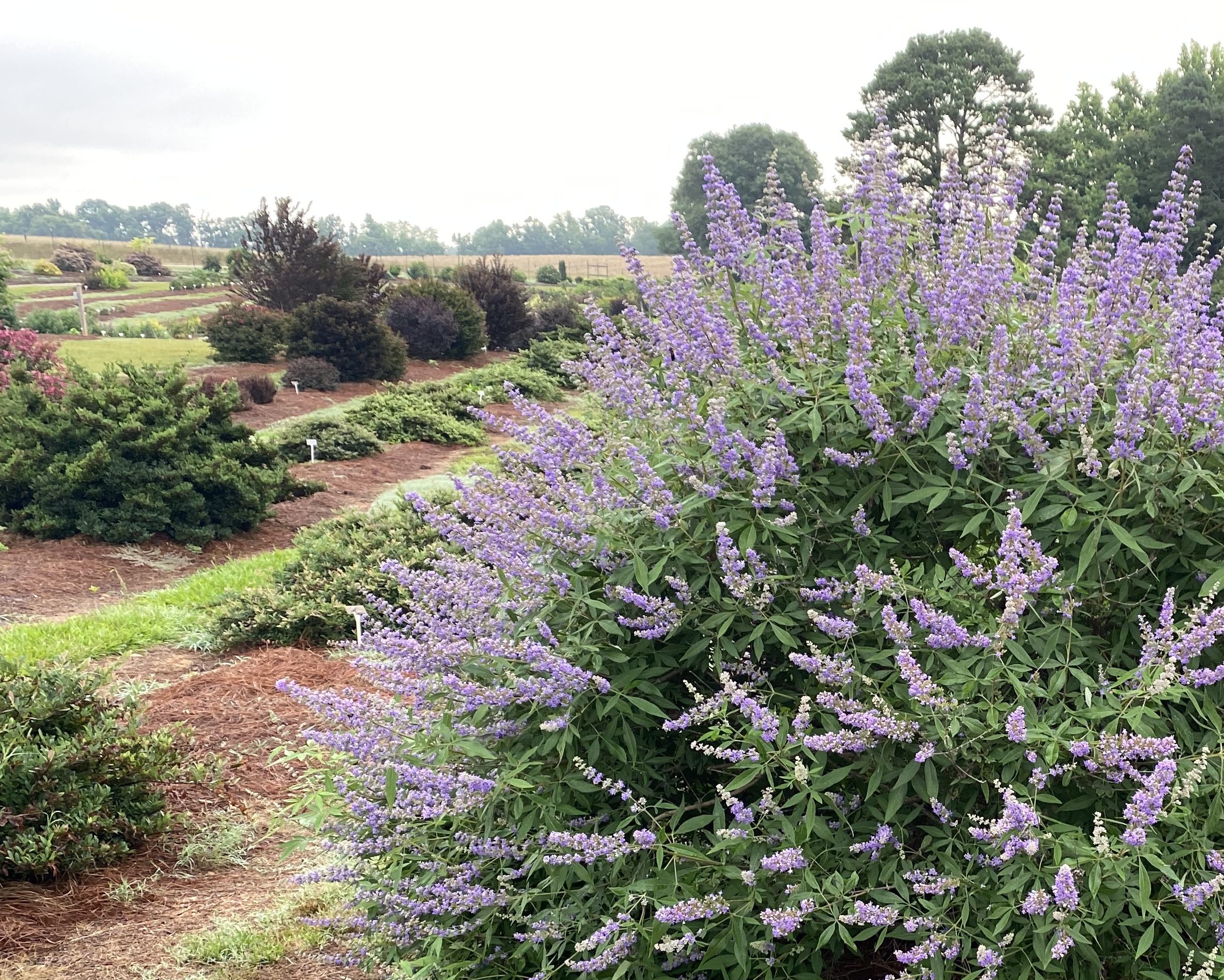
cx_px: 951
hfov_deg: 42.2
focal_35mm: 42
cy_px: 719
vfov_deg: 35.0
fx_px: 1522
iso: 64
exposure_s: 1/121
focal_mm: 4.3
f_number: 1.8
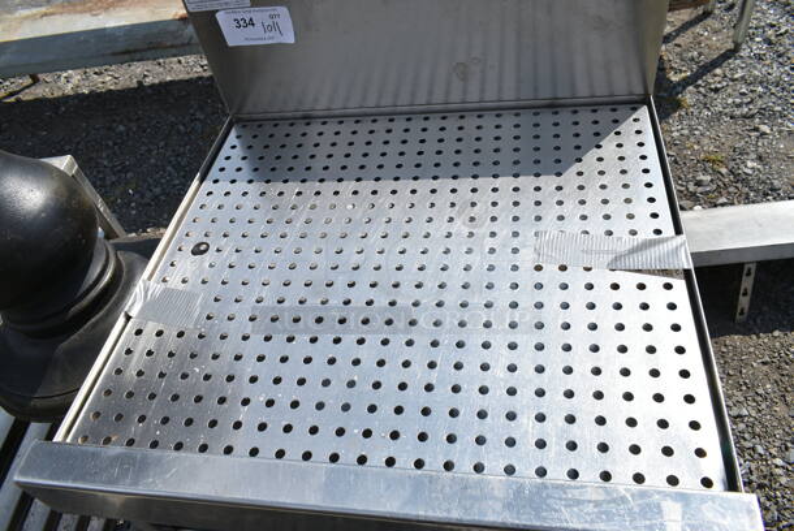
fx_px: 596
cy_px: 266
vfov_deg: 48.0
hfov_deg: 67.3
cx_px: 397
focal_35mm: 27
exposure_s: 1/250
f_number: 8
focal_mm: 18
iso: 100
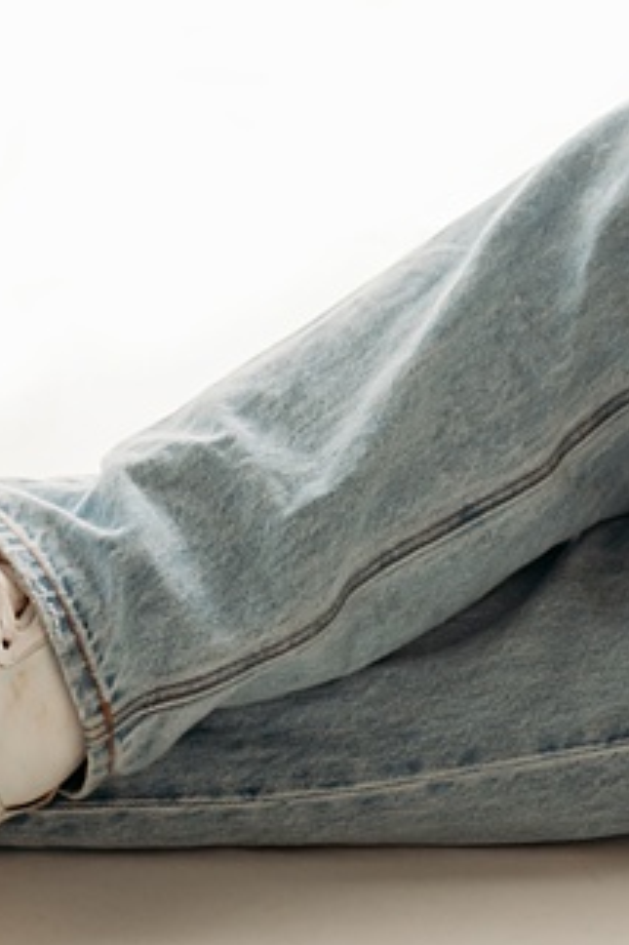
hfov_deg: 8.5
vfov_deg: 13.0
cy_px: -67
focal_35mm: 156
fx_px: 4093
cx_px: 1009
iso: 400
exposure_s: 1/160
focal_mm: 35
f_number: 2.8
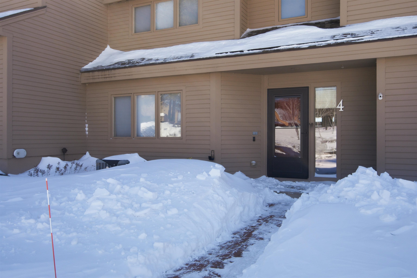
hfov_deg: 61.9
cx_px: 208
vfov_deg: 43.6
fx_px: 347
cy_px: 139
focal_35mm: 30
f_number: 8
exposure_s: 1/1250
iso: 500
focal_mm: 30
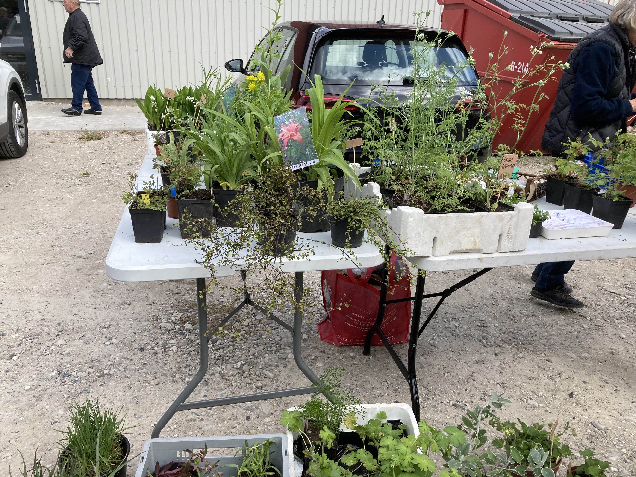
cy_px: 238
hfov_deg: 63.4
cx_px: 318
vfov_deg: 49.7
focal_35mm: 28
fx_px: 514
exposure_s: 1/889
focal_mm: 3.99
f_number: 1.8
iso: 20
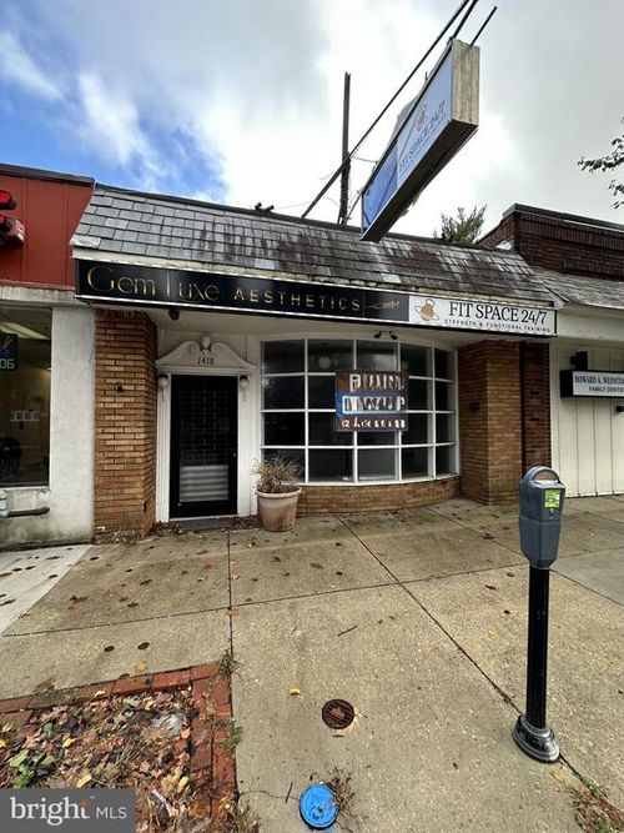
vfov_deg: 102.1
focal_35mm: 14
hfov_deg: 85.7
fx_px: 337
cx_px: 312
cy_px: 416
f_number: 2.2
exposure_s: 1/149
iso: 40
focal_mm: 2.22
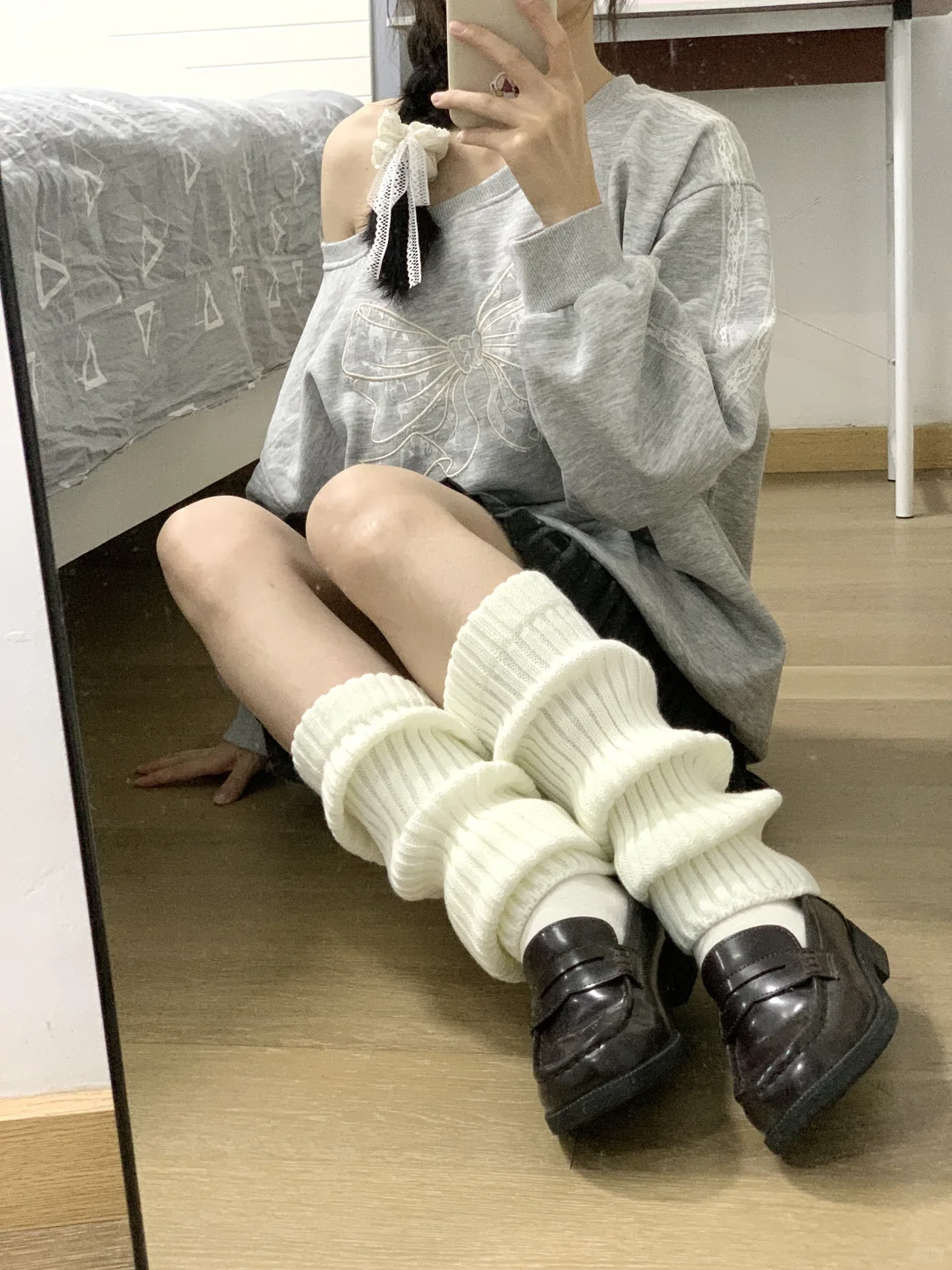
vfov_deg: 36.8
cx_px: 476
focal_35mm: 52
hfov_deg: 28.0
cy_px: 635
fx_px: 1907
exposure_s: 1/60
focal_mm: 6
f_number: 2.4
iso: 400
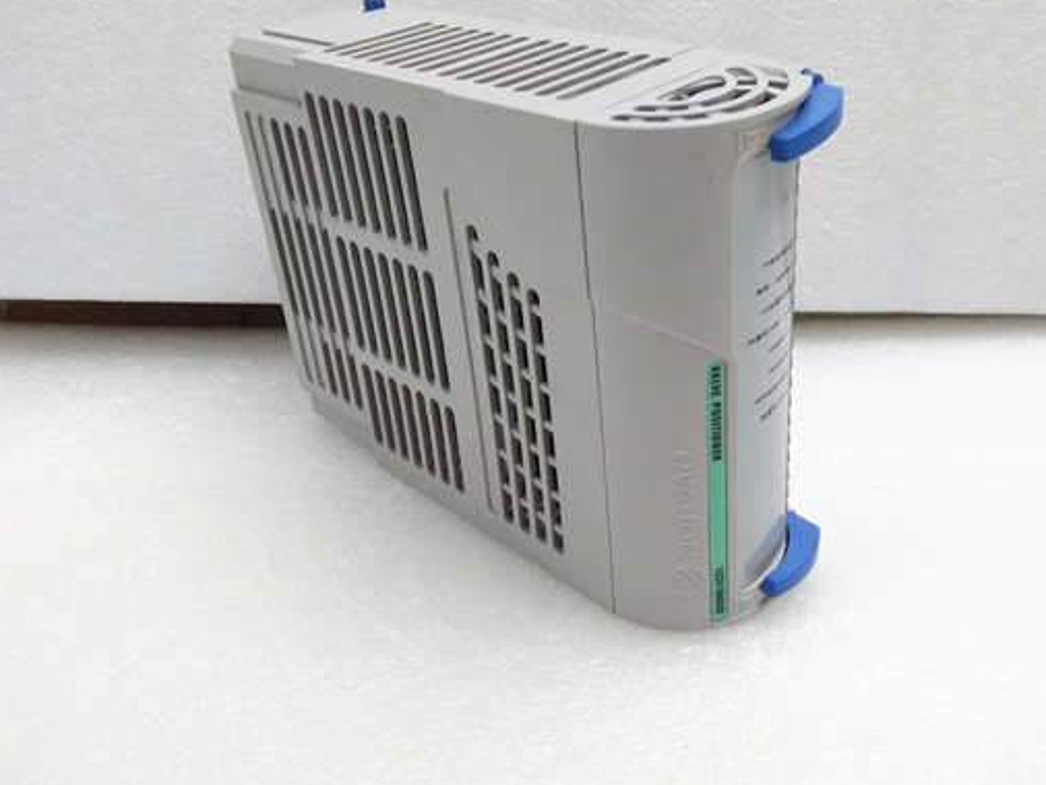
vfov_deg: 44.1
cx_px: 581
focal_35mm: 32
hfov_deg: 56.7
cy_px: 335
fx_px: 967
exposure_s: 1/33
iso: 532
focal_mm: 3.79
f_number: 2
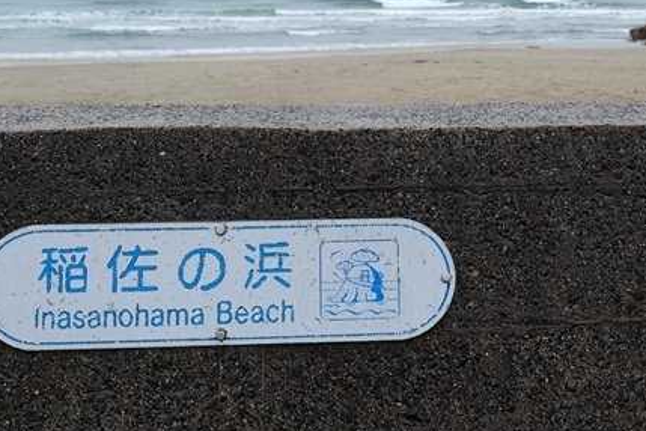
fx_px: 1166
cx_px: 503
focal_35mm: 65
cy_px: 105
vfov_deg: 20.7
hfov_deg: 30.3
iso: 200
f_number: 4.5
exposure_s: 1/220
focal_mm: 20.5
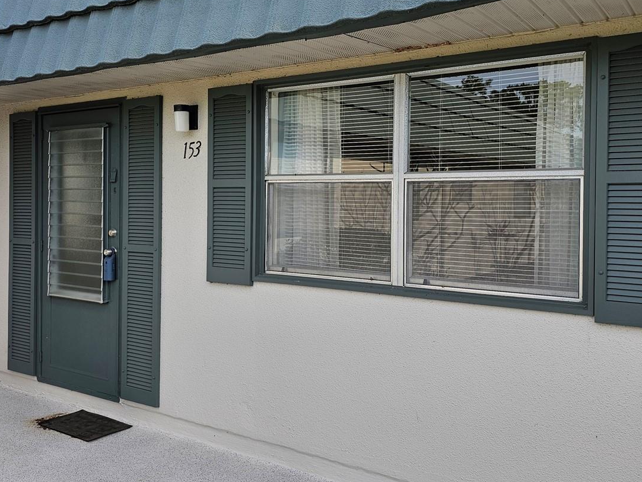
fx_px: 631
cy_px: 205
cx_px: 336
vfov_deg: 41.7
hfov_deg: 53.9
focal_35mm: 34
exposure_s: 1/365
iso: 25
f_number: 1.7
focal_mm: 6.3
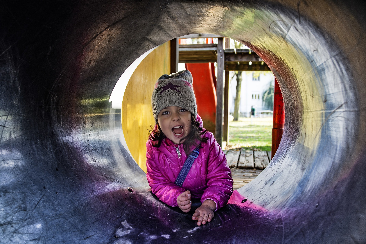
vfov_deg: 40.0
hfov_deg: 57.2
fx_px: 335
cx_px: 183
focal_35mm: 33
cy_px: 122
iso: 100
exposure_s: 1/60
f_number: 4
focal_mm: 22
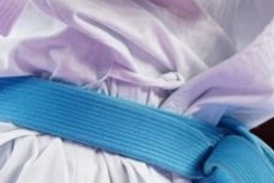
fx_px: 14355
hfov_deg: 1.1
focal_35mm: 1885
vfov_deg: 0.7
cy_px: -177
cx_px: 523
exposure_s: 1/400
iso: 1000
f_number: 3.2
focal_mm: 160
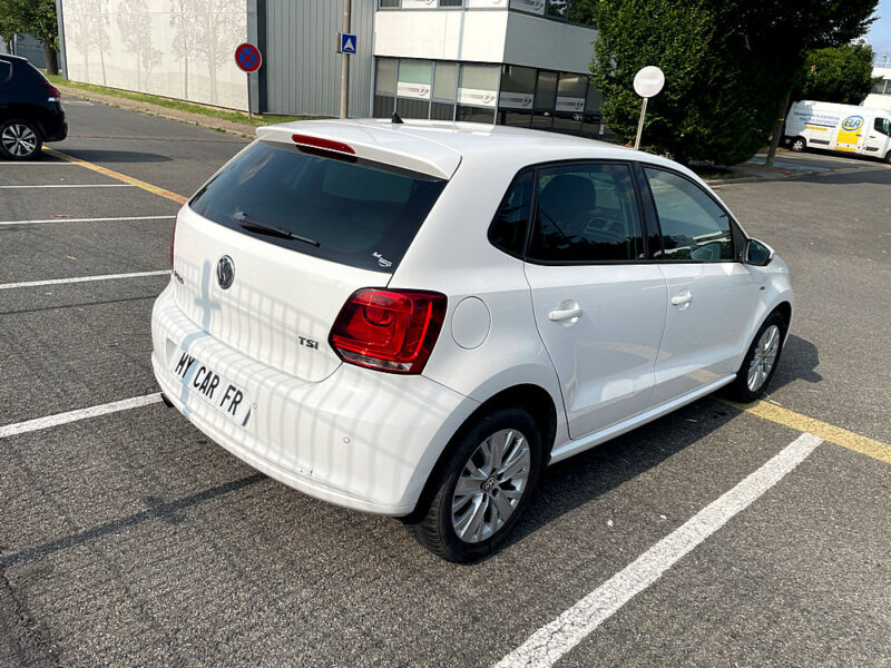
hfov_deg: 67.3
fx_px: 669
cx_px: 446
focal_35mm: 26
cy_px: 334
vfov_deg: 53.1
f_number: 1.6
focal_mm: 4.2
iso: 32
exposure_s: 1/4292
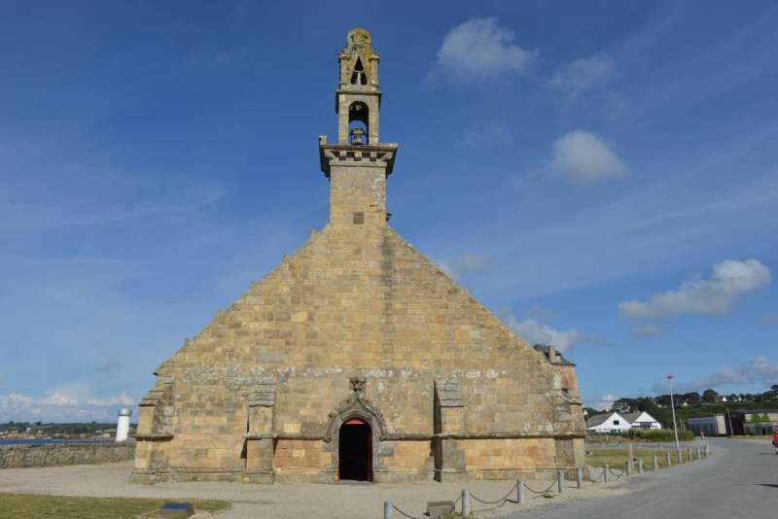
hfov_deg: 63.6
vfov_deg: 45.0
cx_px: 389
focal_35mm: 29
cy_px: 260
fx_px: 627
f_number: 11
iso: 125
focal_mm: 29
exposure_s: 1/400
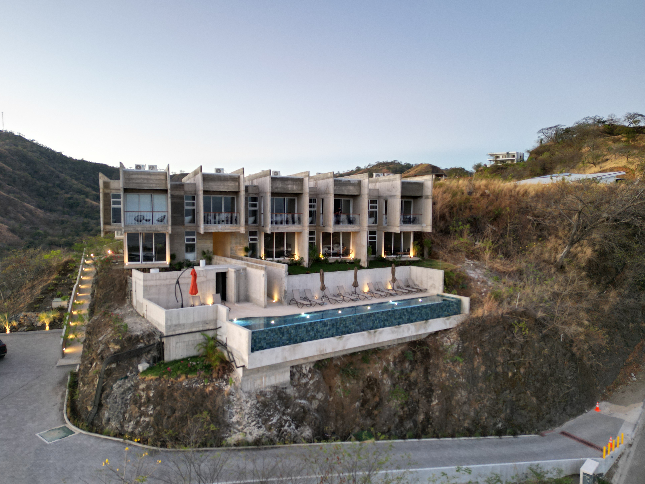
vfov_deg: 54.9
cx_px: 313
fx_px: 466
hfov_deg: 69.4
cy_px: 244
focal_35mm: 25
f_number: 1.7
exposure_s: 1/25
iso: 110
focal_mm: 6.72
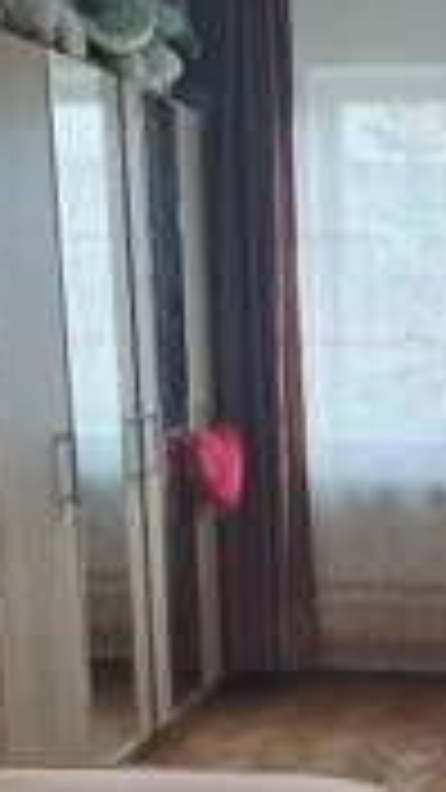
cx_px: 505
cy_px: 598
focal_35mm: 62
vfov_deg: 33.1
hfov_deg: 18.6
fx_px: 1304
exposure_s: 1/50
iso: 80
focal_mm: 4.65
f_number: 1.8
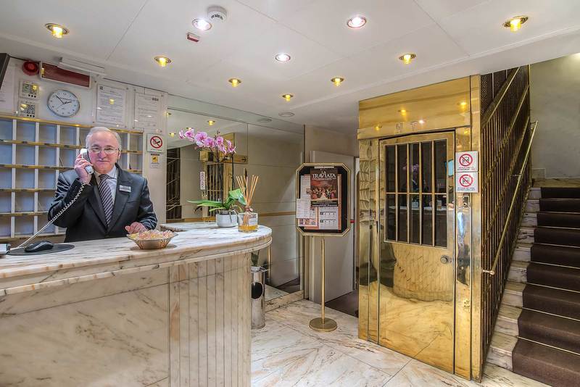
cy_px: 194
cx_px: 290
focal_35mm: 18
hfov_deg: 90.0
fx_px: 290
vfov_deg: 67.4
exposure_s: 1/6
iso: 640
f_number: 9
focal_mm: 18
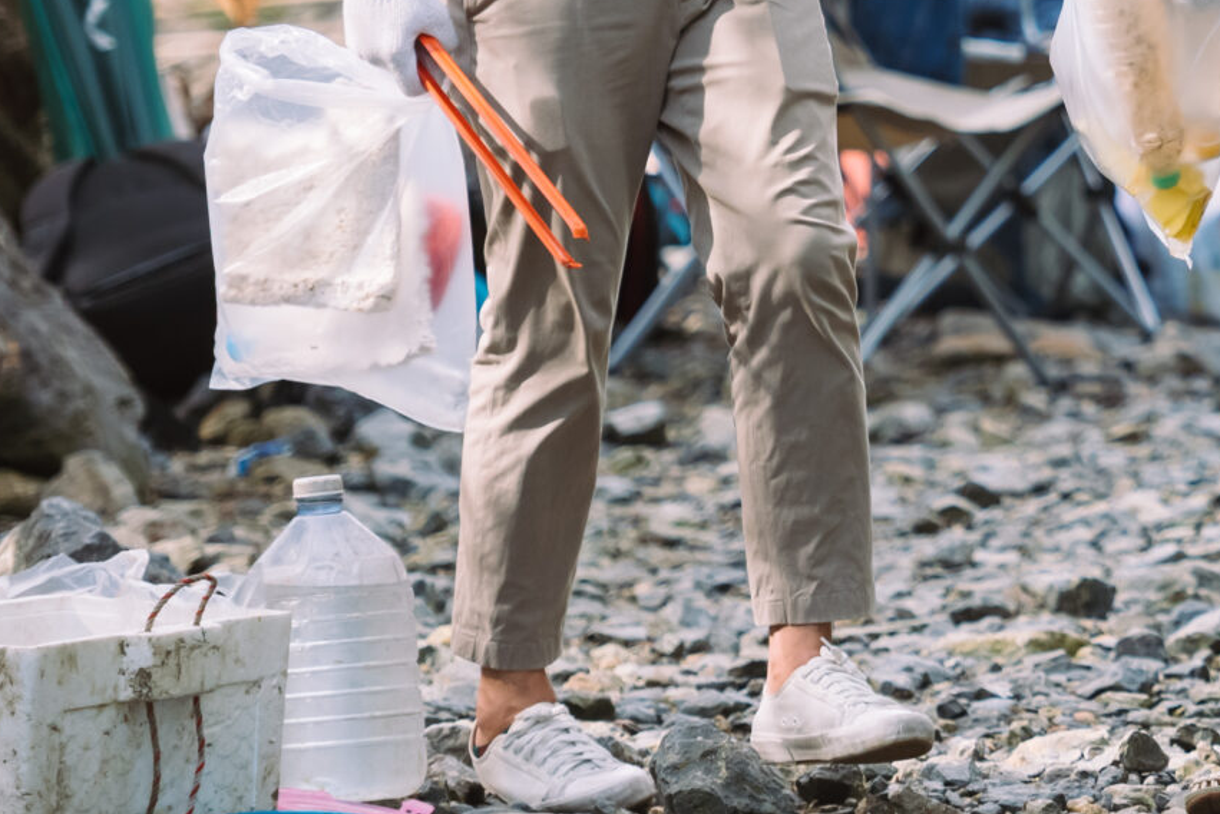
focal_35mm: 451
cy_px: -102
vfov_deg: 3.0
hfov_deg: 4.6
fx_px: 15288
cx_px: 1609
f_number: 2.8
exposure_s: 1/1250
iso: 200
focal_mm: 150
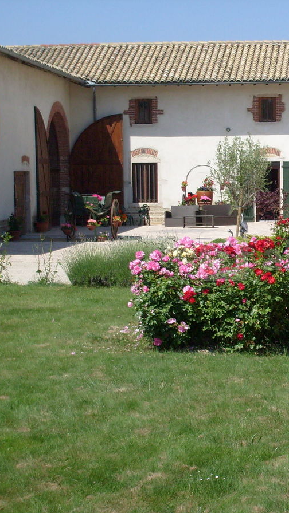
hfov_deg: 11.4
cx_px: 302
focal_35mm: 105
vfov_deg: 20.4
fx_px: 1430
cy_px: 256
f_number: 9.8
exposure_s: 1/180
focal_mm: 12
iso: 80
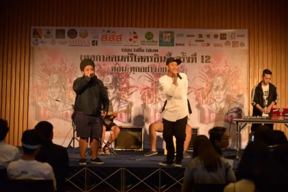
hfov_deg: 23.9
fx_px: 680
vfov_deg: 16.1
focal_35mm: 85
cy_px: 96
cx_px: 144
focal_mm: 85
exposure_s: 1/320
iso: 1600
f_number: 4.5
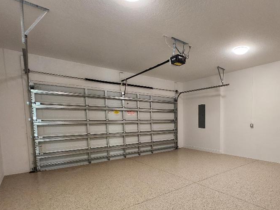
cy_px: 134
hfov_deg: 78.4
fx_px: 162
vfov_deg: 64.8
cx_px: 192
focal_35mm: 20
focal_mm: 1.74
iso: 400
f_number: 2.2
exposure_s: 1/60
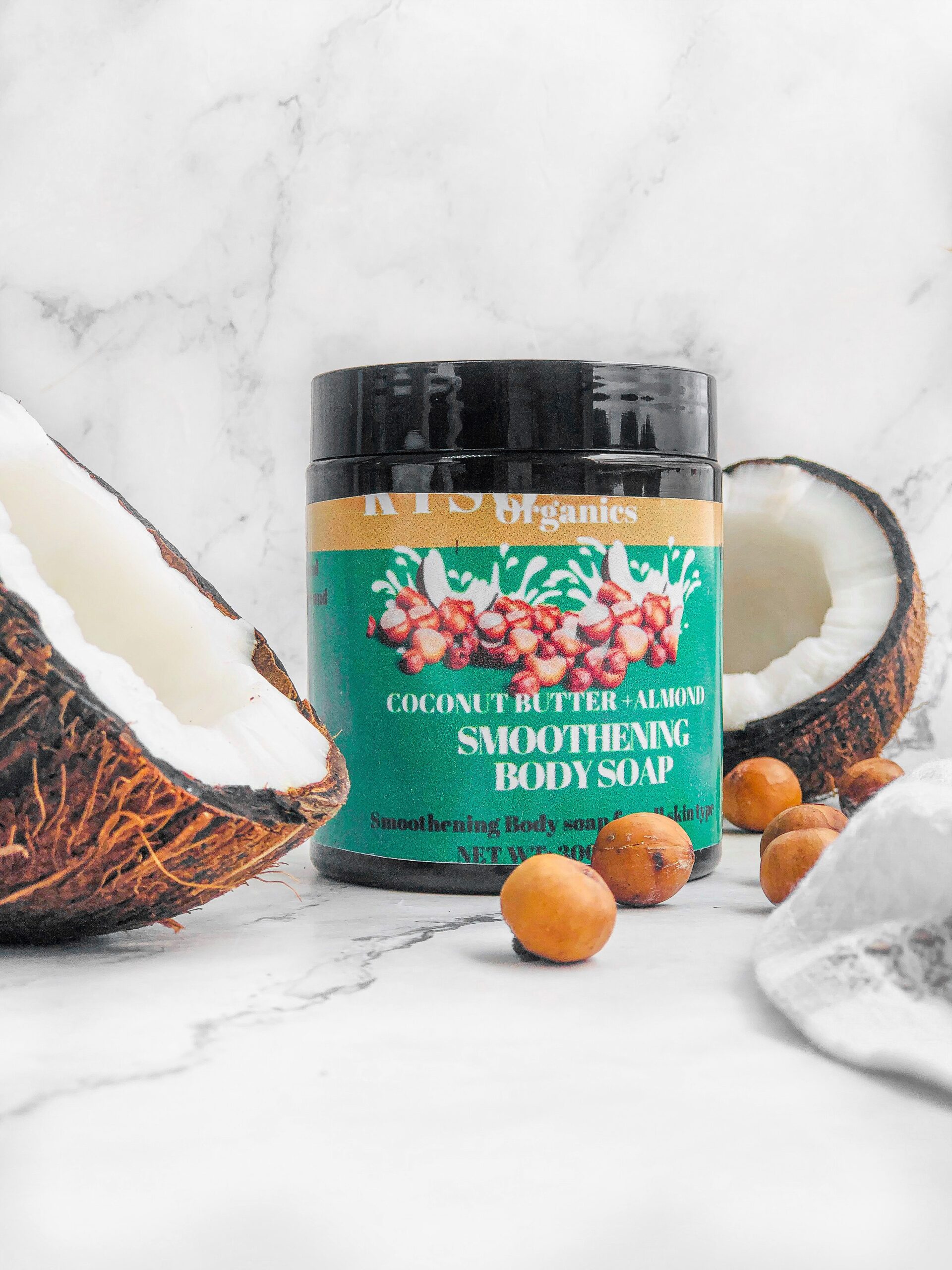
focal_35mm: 57
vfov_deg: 33.8
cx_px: 476
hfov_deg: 25.7
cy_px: 635
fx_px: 2090
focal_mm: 6.6
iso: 20
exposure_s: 1/220
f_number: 2.8
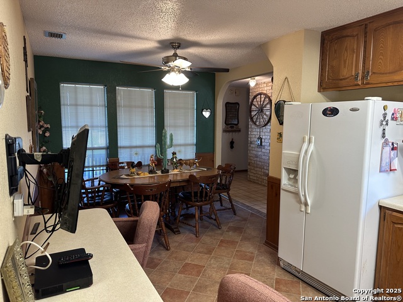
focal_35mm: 24
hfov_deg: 71.6
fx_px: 279
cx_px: 202
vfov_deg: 56.8
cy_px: 151
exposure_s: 1/60
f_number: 1.78
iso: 200
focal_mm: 6.86
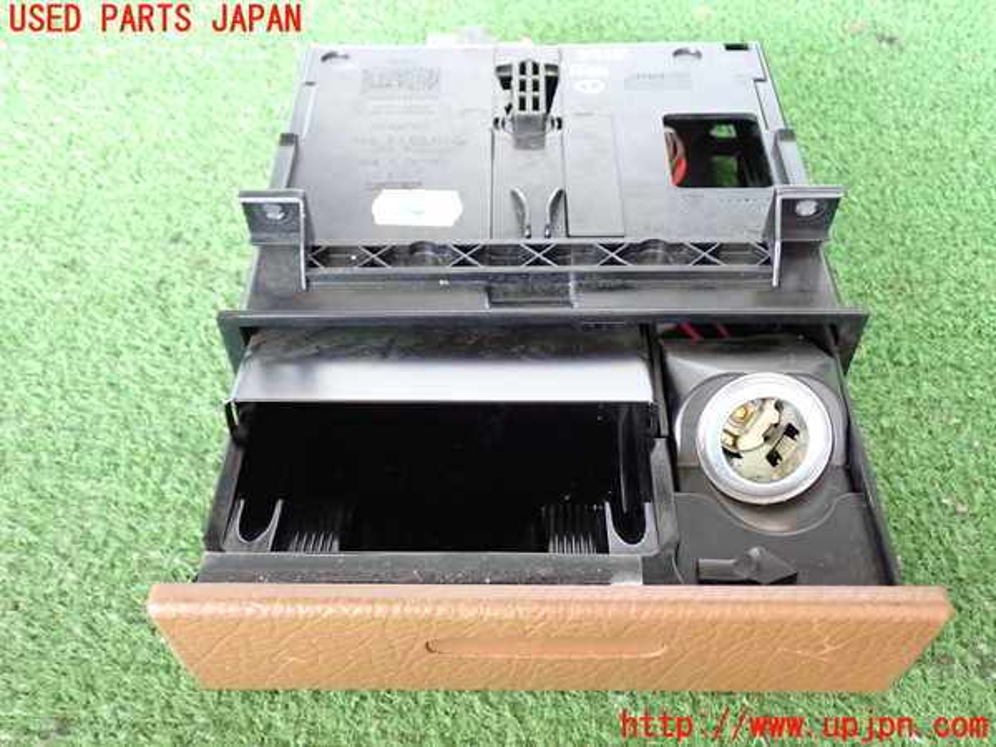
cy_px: 374
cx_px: 498
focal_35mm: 41
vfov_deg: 35.1
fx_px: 1180
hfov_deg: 45.8
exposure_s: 1/40
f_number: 2.8
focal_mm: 7.31
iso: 640
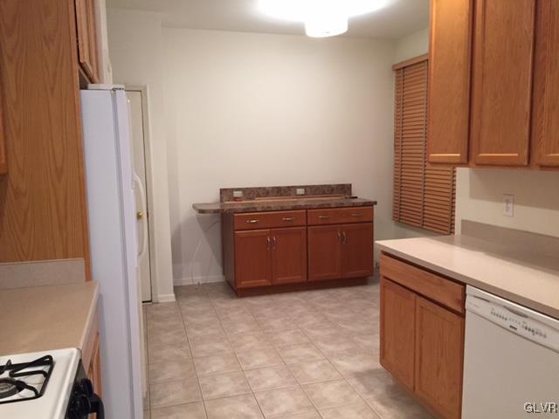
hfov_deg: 61.7
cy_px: 210
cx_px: 280
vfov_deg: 48.2
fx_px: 468
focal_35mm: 29
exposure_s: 1/30
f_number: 2.2
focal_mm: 4.15
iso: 200
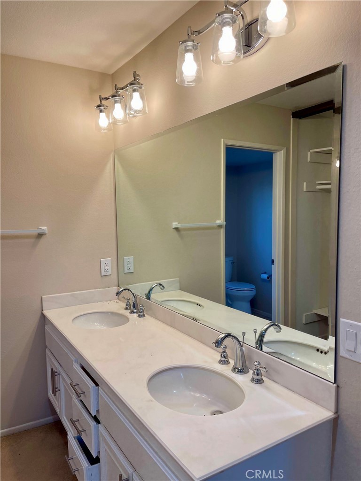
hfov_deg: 53.1
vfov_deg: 67.3
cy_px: 240
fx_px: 362
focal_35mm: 26
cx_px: 180
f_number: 1.6
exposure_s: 1/154
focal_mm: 5.1
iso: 32
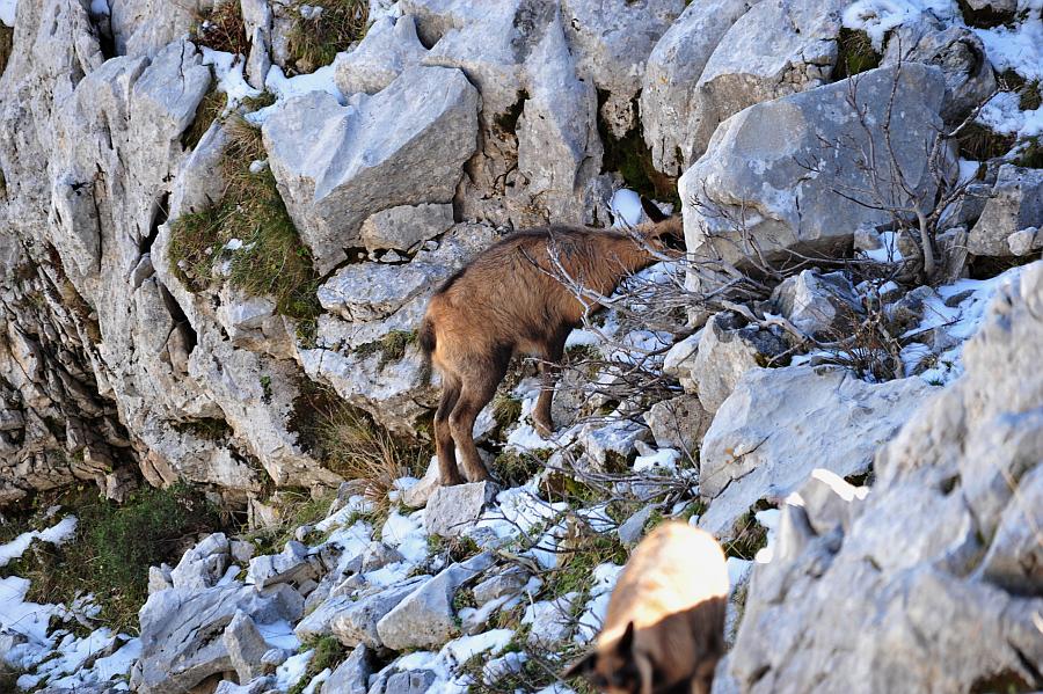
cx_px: 522
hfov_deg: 4.1
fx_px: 14478
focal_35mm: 500
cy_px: 347
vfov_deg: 2.7
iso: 500
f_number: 6.3
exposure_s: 1/160
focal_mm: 500
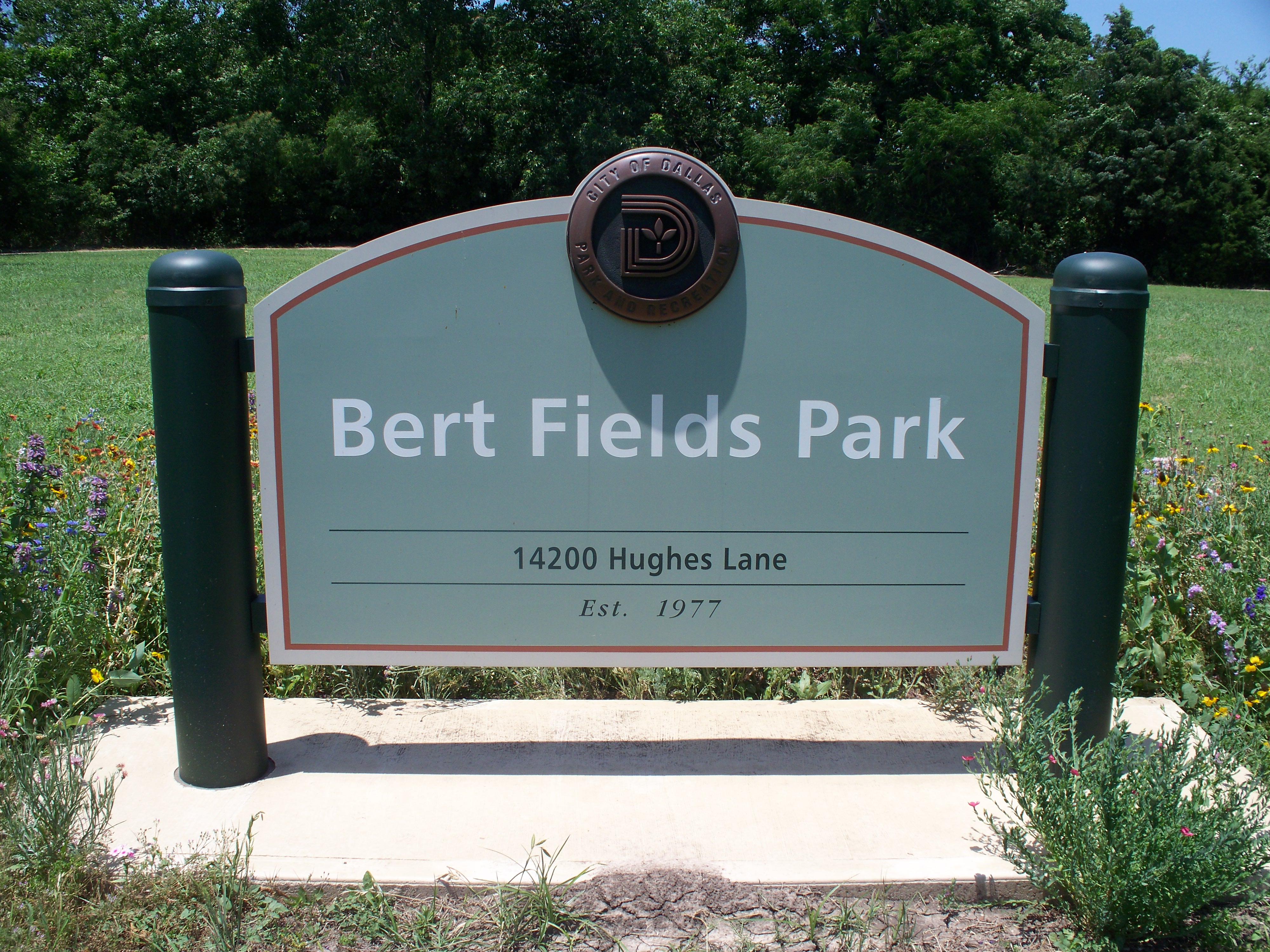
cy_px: 476
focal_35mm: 36
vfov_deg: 39.7
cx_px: 635
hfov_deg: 51.4
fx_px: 1321
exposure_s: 1/320
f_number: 5
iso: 64
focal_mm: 7.54
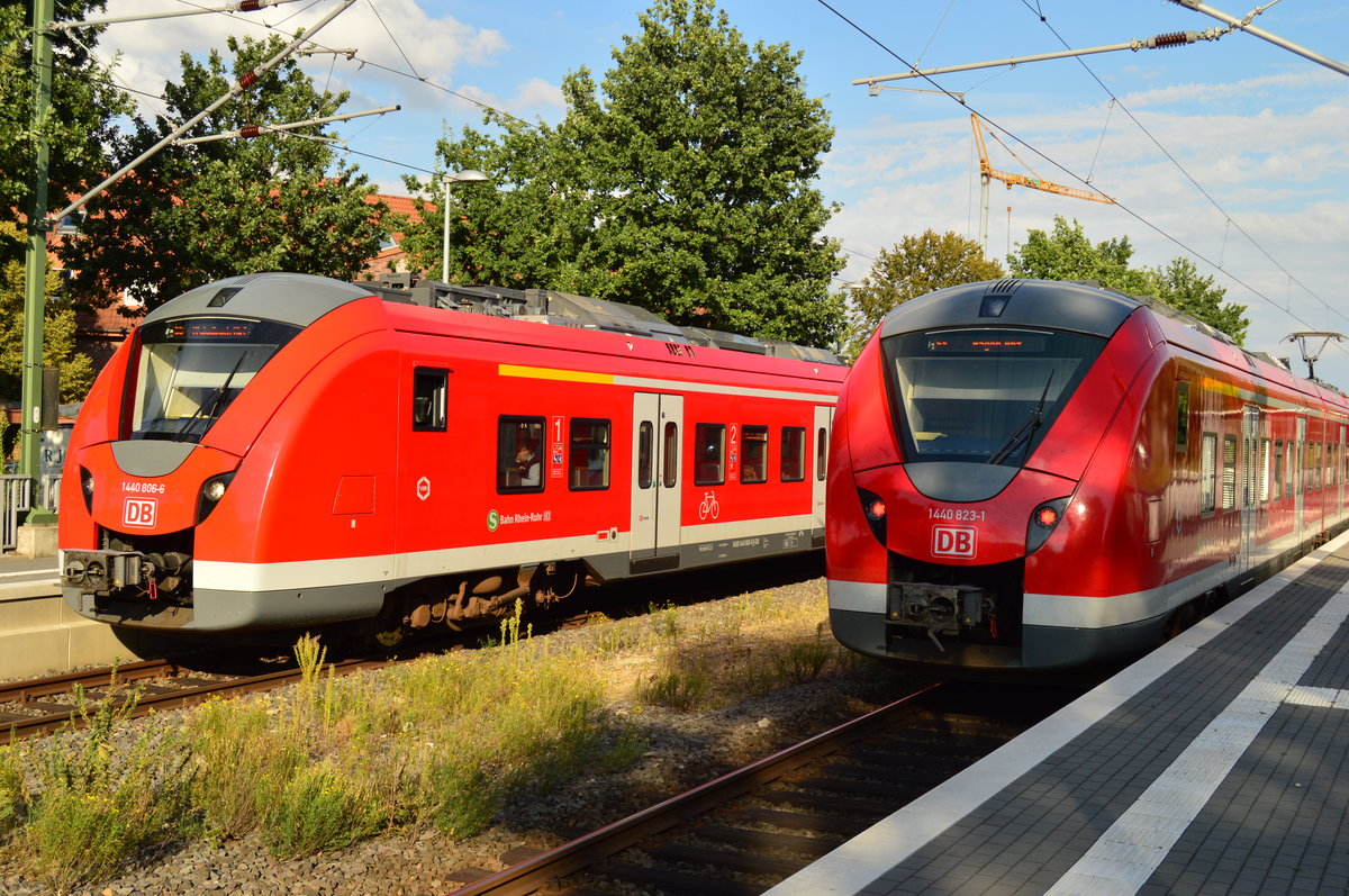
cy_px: 448
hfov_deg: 46.4
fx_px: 1572
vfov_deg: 31.8
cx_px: 674
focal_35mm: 42
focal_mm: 28
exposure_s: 1/500
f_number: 8
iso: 200
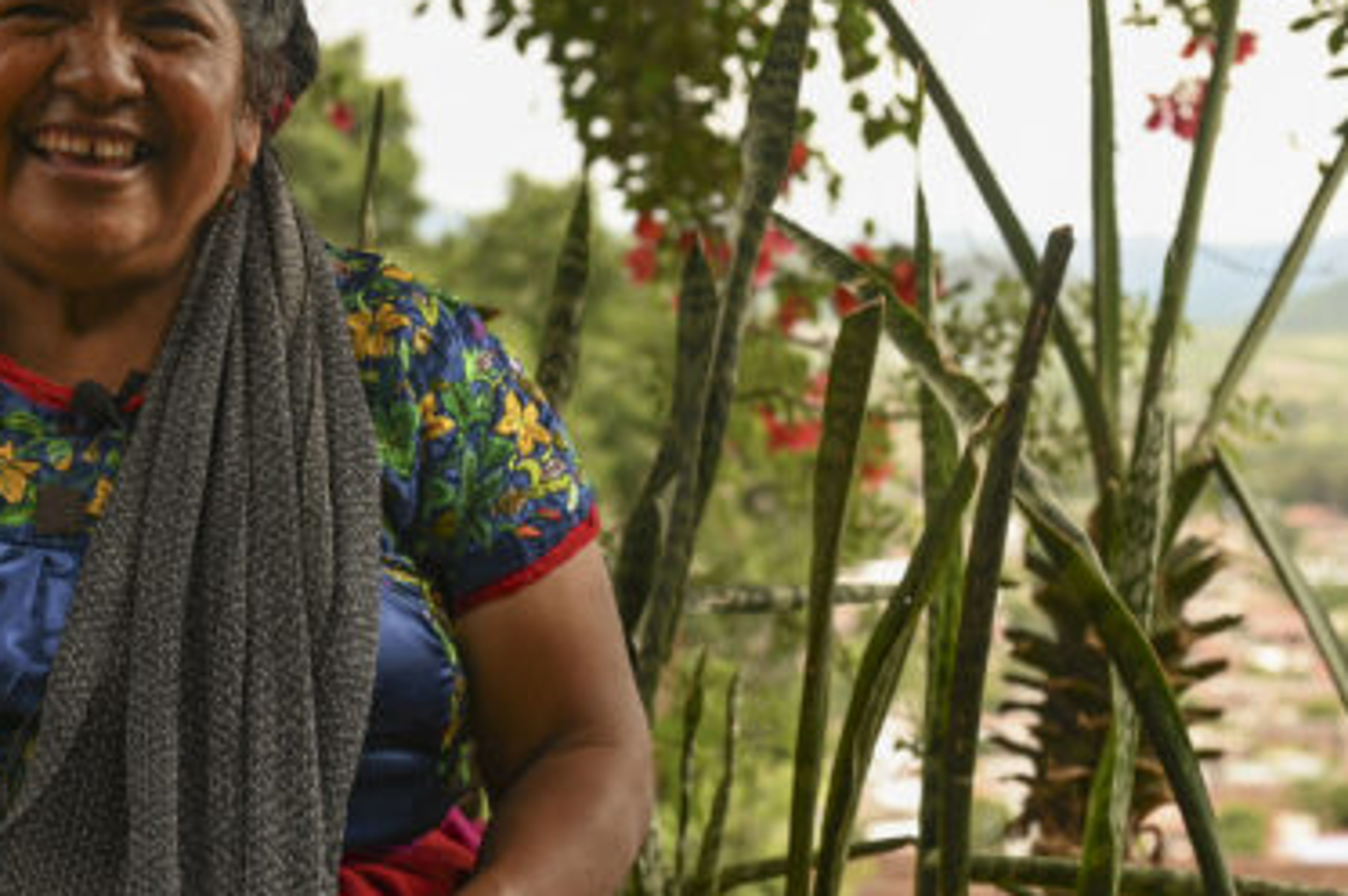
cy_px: 612
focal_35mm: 103
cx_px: 470
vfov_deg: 13.2
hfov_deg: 19.8
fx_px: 3853
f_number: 5
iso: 100
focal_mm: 50
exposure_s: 1/100
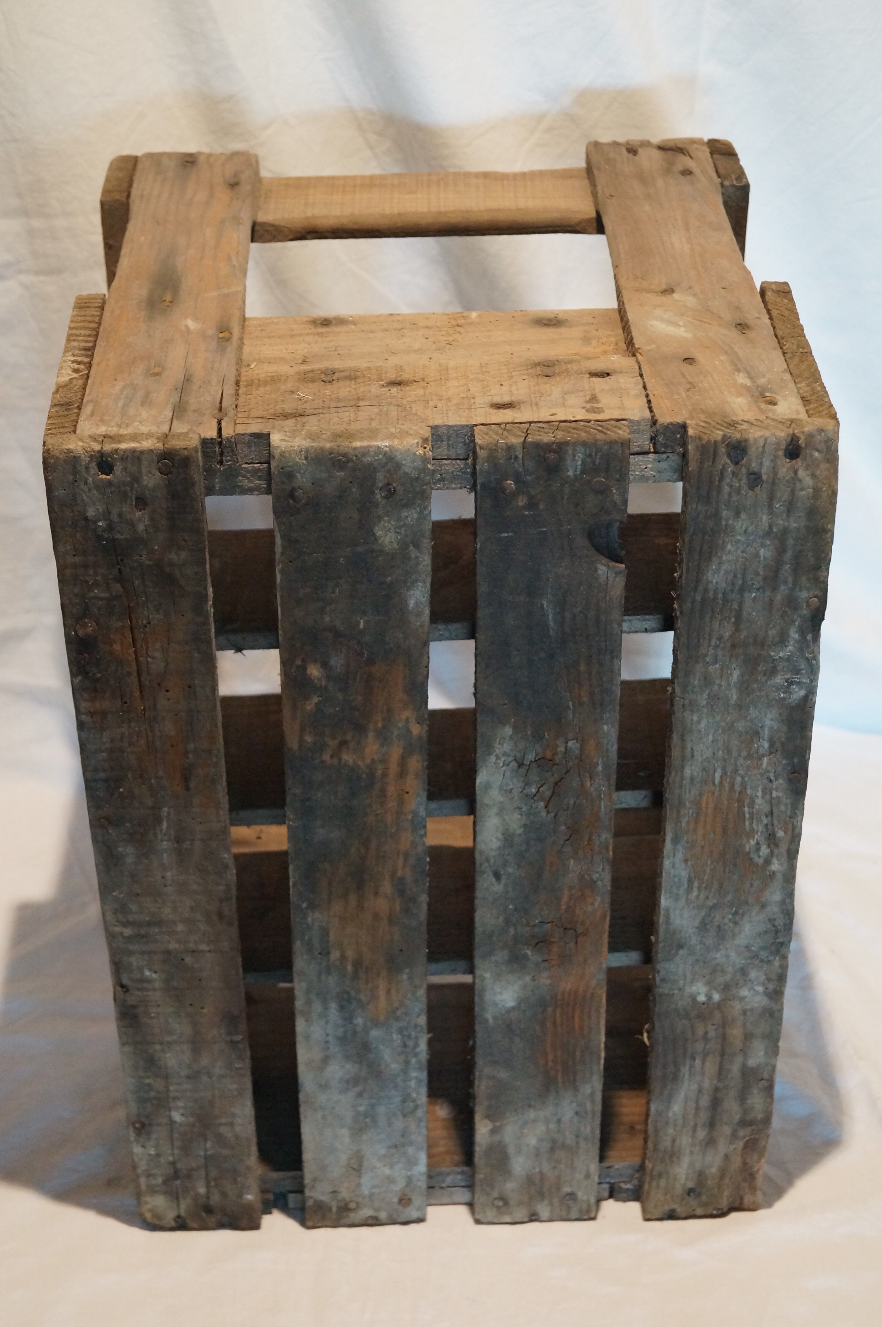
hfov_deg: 23.7
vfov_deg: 35.1
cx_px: 420
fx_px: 2099
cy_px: 705
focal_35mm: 57
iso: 2000
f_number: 5
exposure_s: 1/60
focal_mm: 35
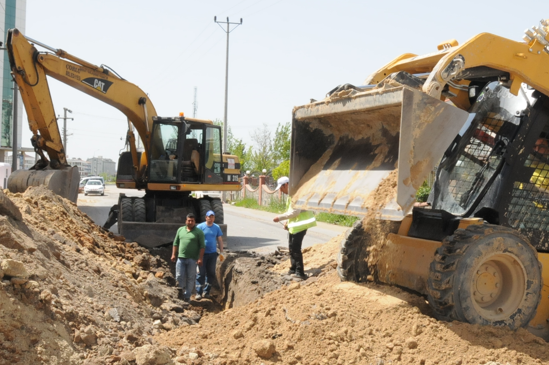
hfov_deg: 41.0
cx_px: 321
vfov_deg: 28.0
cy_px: 201
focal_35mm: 48
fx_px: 731
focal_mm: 22
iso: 1250
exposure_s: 1/250
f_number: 20
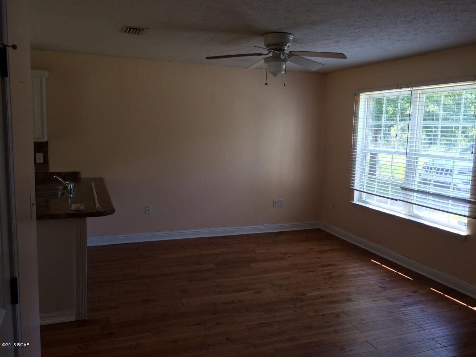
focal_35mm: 29
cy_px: 178
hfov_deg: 61.7
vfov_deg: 48.2
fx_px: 399
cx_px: 238
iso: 64
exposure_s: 1/120
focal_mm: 4.15
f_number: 2.2
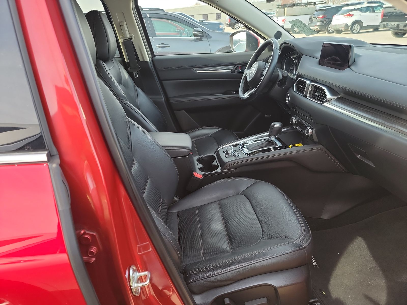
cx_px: 204
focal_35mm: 24
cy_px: 152
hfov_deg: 71.6
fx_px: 282
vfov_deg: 56.8
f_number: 1.8
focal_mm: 6.7
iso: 56
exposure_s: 1/59
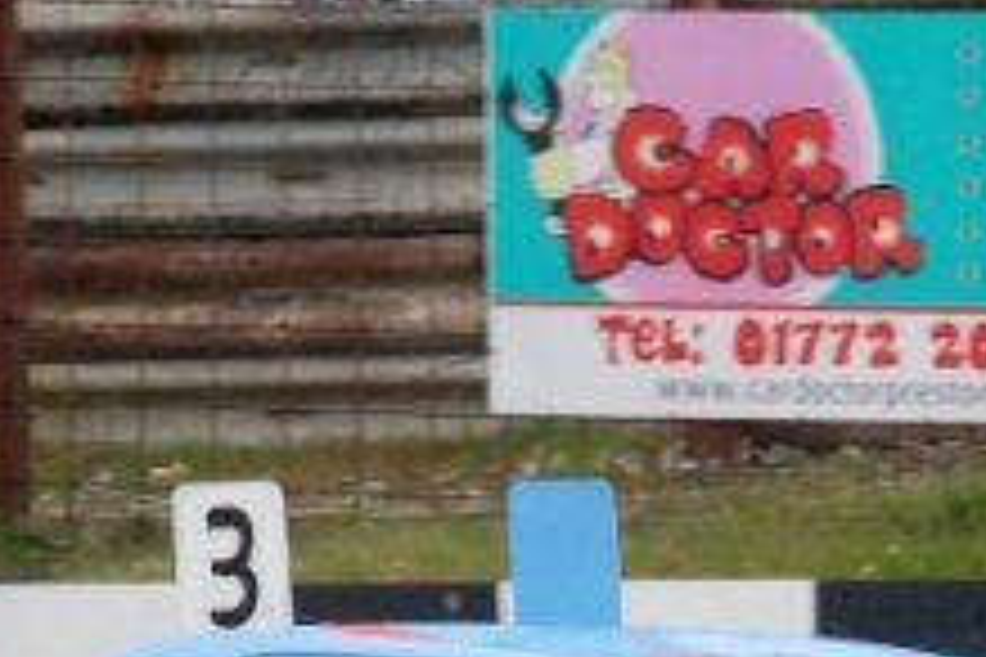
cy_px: 806
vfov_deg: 3.3
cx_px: 954
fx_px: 11406
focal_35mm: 416
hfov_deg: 4.9
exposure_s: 1/500
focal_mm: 95
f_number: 5.6
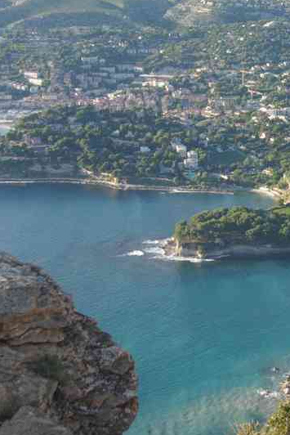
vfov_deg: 25.6
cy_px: 175
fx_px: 954
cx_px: 264
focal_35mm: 79
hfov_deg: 17.0
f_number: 5.6
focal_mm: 28
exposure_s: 1/90
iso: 100
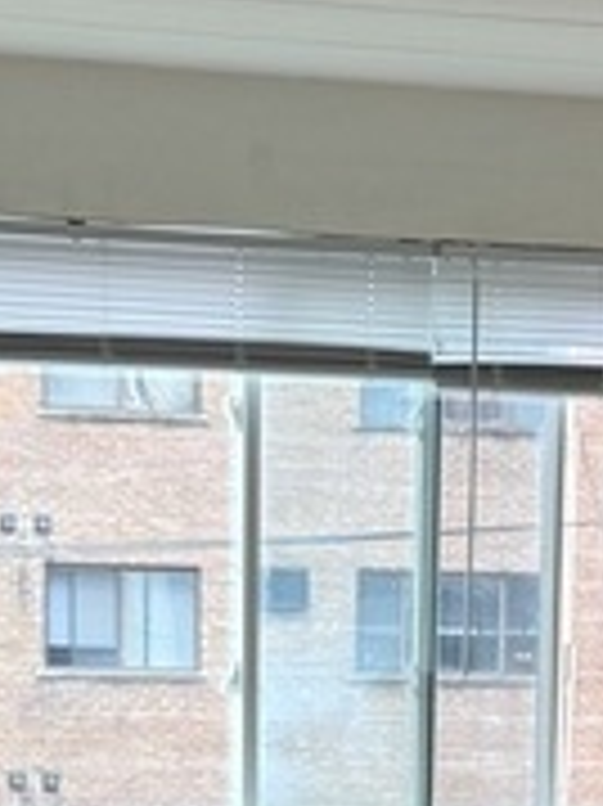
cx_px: 446
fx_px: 3372
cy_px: 1157
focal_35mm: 145
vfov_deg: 13.0
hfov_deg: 10.2
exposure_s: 1/120
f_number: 1.78
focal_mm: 6.76
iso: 64
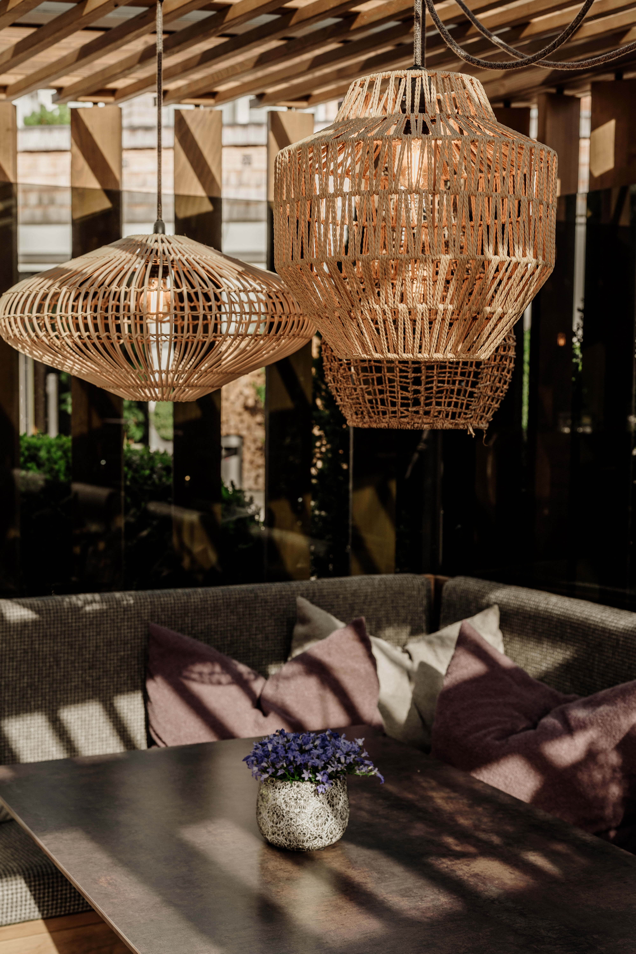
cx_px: 318
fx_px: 1298
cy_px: 477
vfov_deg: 40.3
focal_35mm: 49
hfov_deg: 27.5
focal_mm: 49
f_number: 5
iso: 125
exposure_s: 1/160
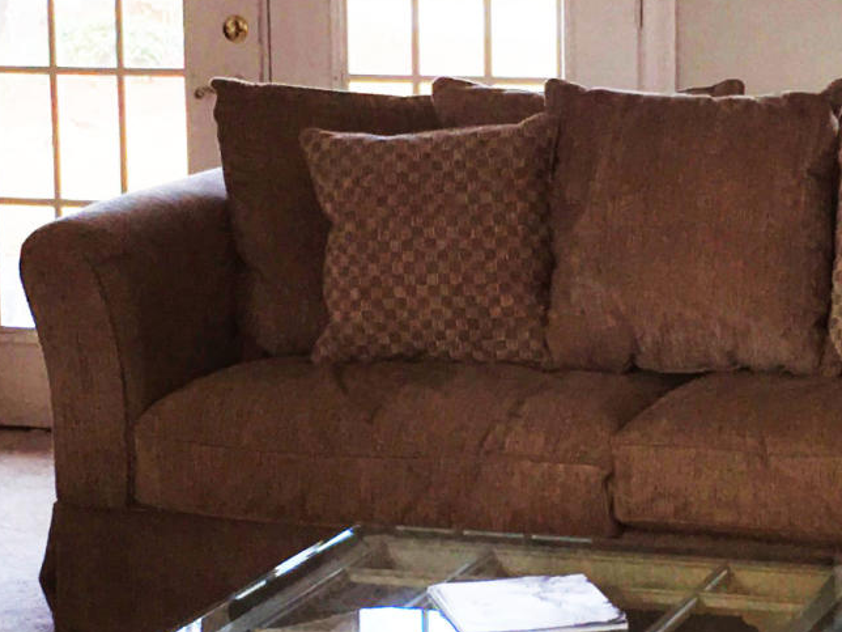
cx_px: 544
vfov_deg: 11.0
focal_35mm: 135
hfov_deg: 14.6
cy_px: 448
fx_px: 3284
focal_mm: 4.15
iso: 25
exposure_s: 1/78
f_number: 2.2
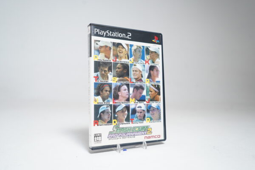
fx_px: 205
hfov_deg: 63.7
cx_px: 128
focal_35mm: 29
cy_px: 85
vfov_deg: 45.0
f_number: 5
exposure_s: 1/30
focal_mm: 29
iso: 800
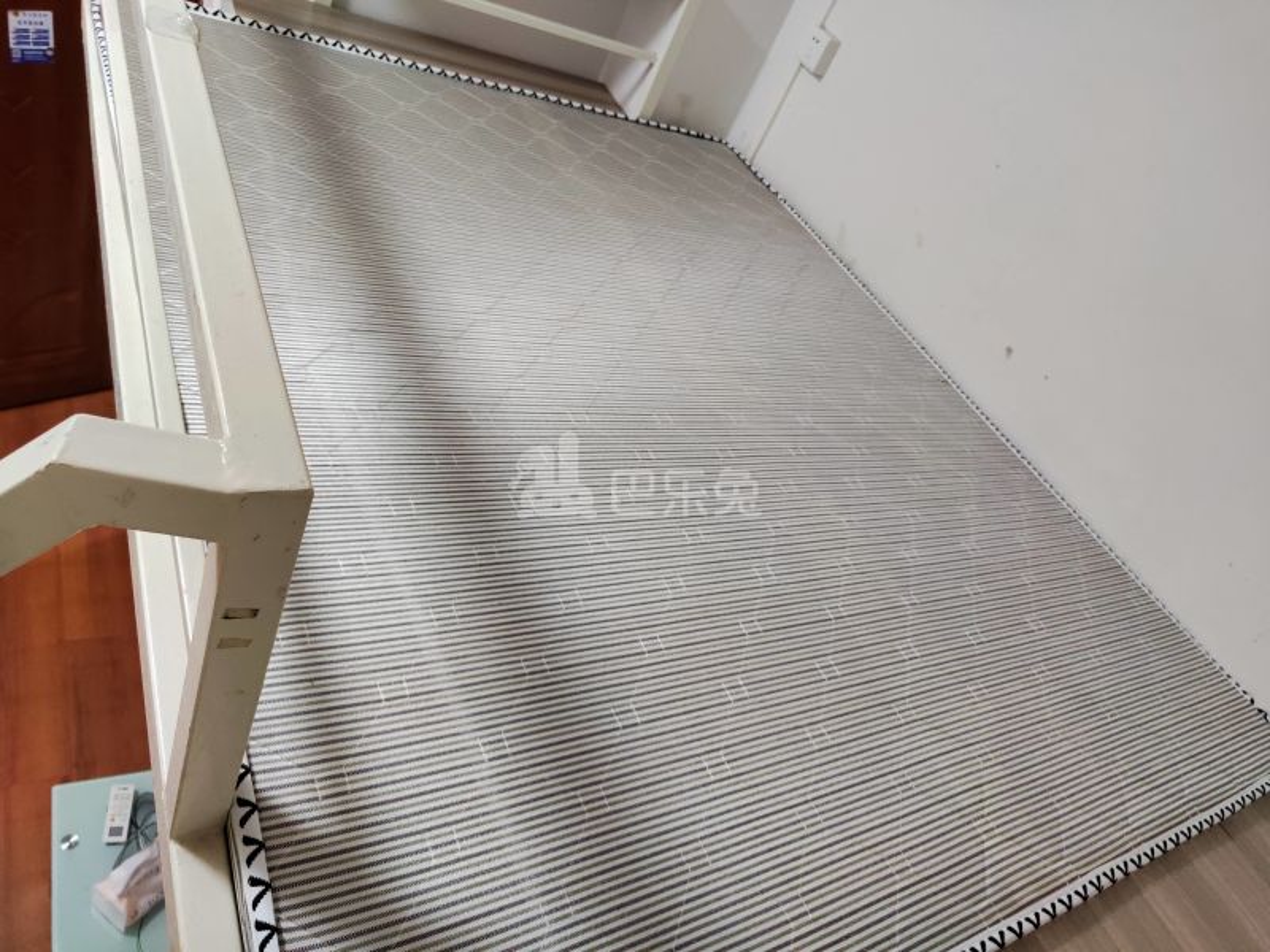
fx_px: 1504
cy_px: 476
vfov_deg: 35.1
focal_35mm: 41
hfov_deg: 45.8
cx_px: 635
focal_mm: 5.59
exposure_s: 1/50
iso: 394
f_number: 1.88
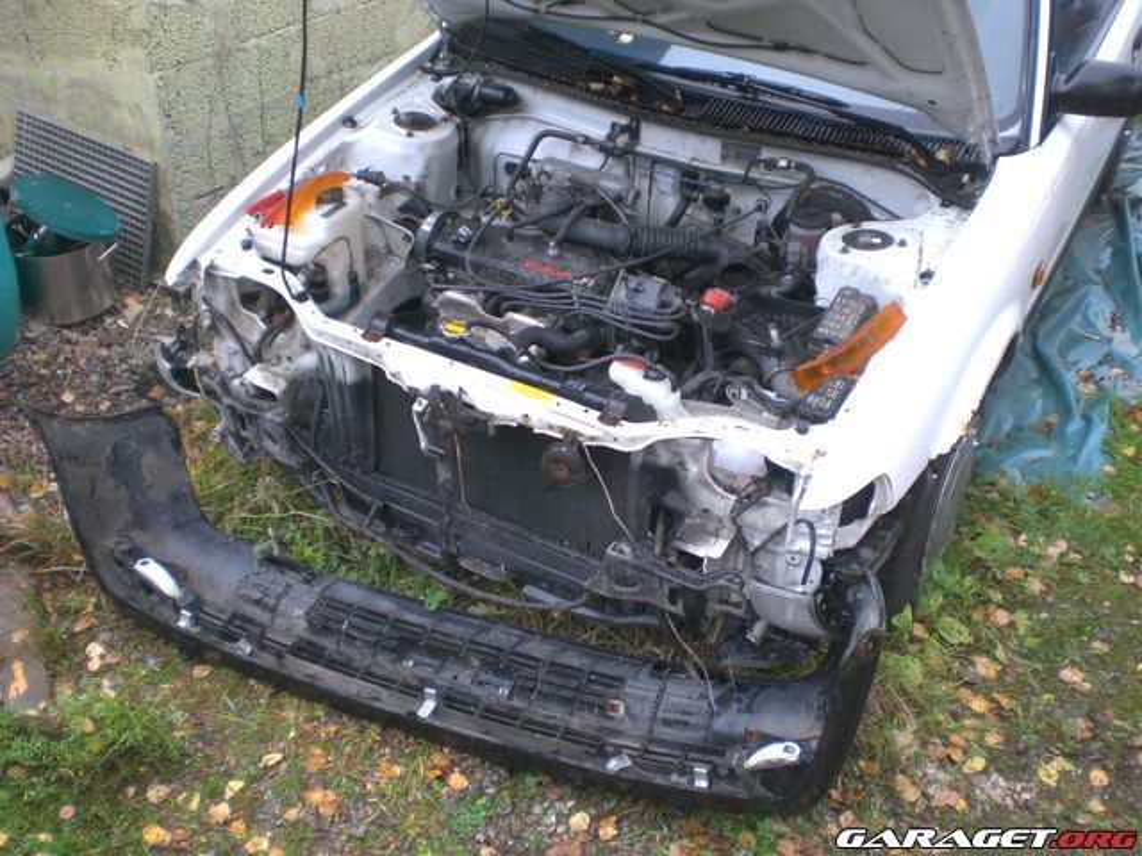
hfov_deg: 49.0
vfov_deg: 37.7
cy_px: 428
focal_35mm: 38
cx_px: 571
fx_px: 1254
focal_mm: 6.3
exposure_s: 1/160
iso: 100
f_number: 3.1
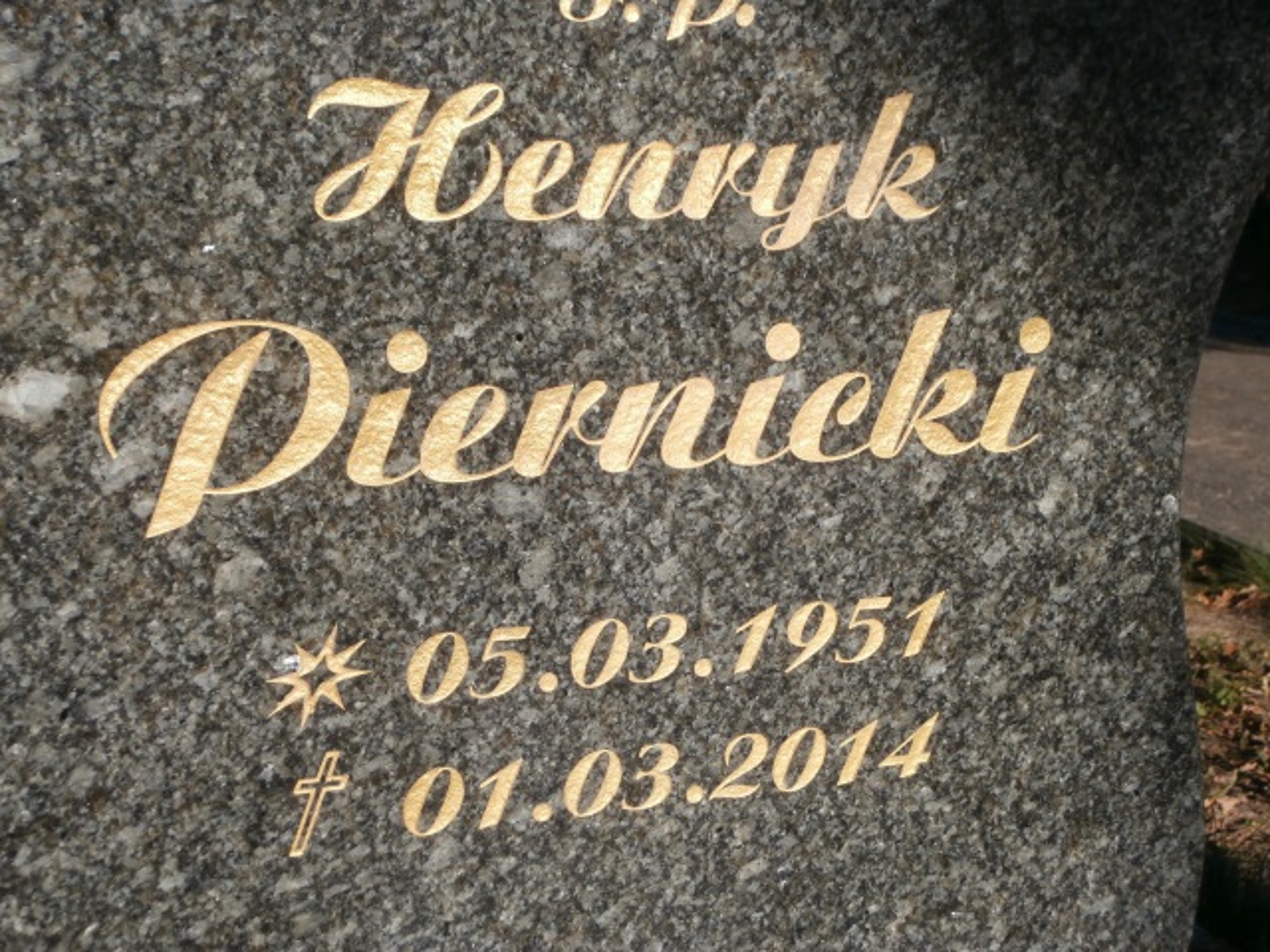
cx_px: 635
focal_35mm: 57
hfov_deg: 33.8
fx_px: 2091
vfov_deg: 25.7
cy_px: 476
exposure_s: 1/800
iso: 100
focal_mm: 10.11
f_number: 4.5
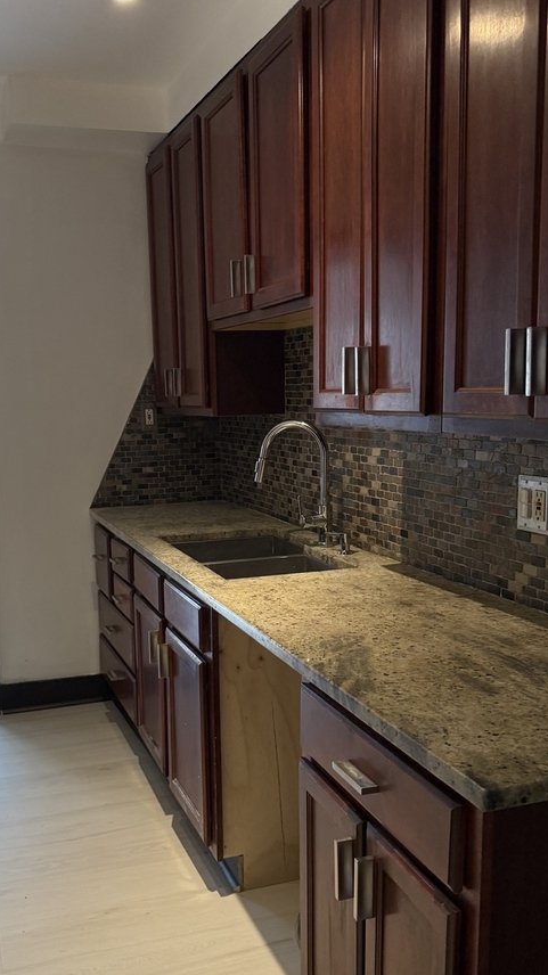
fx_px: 853
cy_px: 560
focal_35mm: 33
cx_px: 204
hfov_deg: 35.4
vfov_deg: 59.2
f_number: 1.78
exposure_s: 1/120
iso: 320
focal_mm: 6.76
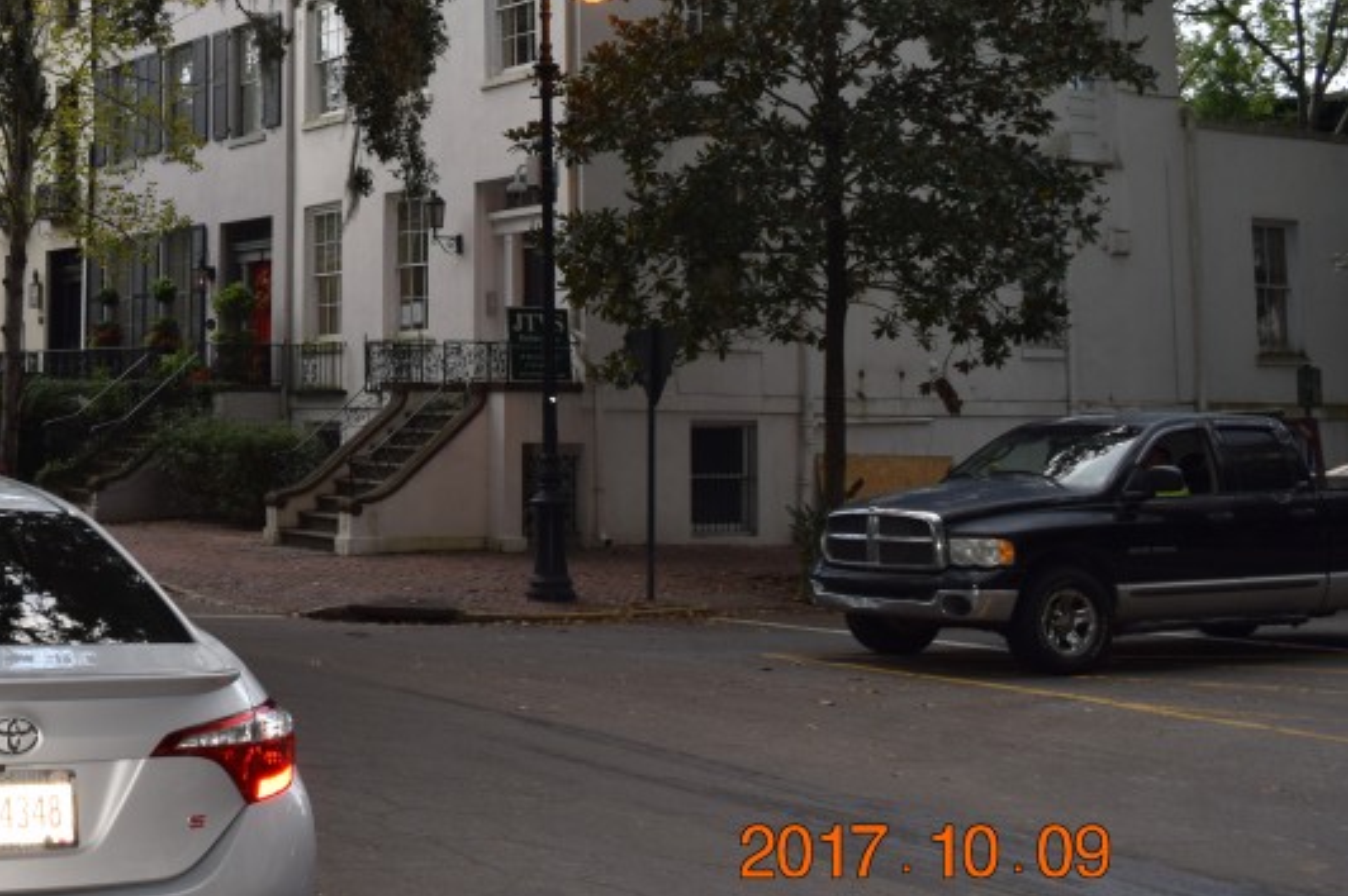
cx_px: 58
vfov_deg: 25.3
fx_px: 1946
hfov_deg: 35.3
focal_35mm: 52
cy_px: 119
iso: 250
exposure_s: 1/125
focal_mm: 18
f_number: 5.6
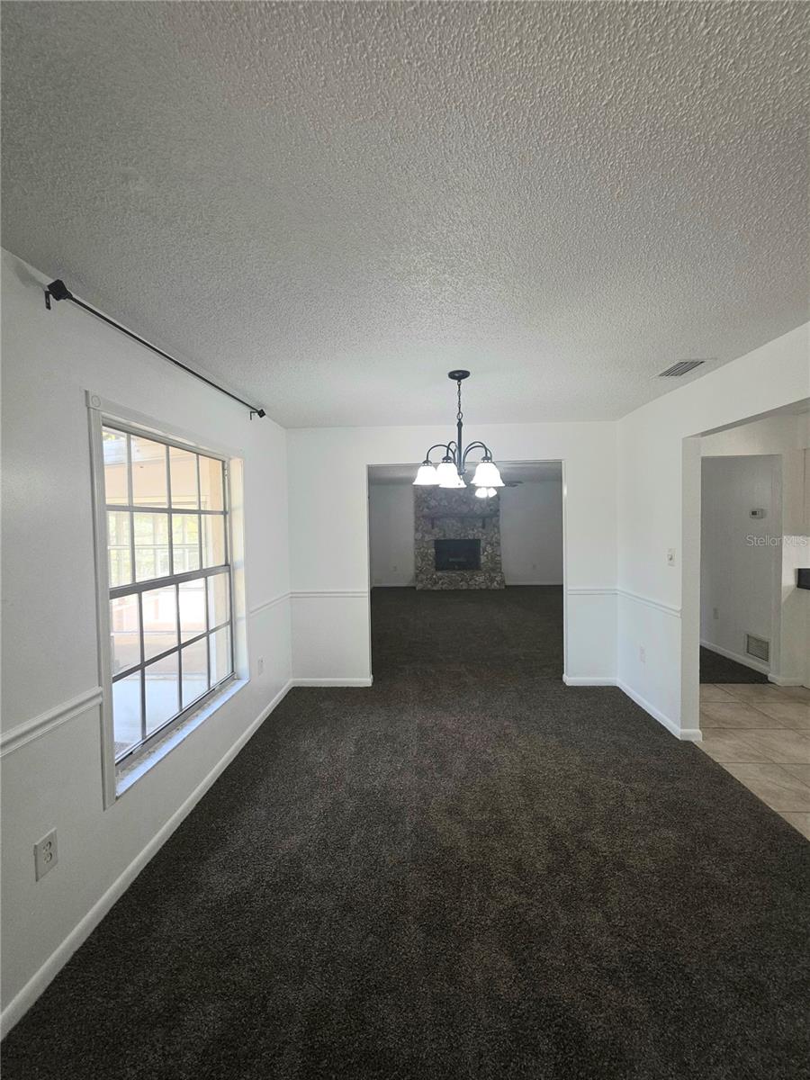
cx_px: 405
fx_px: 406
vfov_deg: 106.2
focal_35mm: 13
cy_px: 540
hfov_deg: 89.9
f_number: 1.9
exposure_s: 1/60.2
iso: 50
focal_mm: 2.2
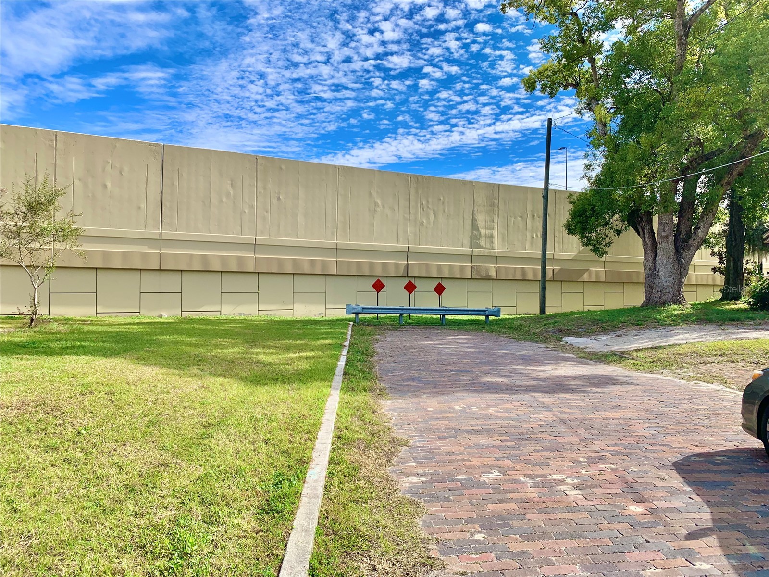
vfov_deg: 53.1
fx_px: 578
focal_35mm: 26
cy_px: 288
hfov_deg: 67.3
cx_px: 384
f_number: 1.8
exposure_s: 1/2033
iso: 25
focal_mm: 4.25
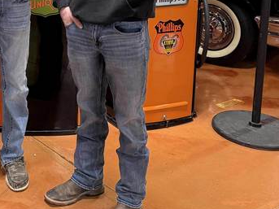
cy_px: -50
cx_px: -12
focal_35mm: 70
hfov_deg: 26.1
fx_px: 564
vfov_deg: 19.6
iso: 250
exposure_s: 1/60
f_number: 1.78
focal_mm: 6.76
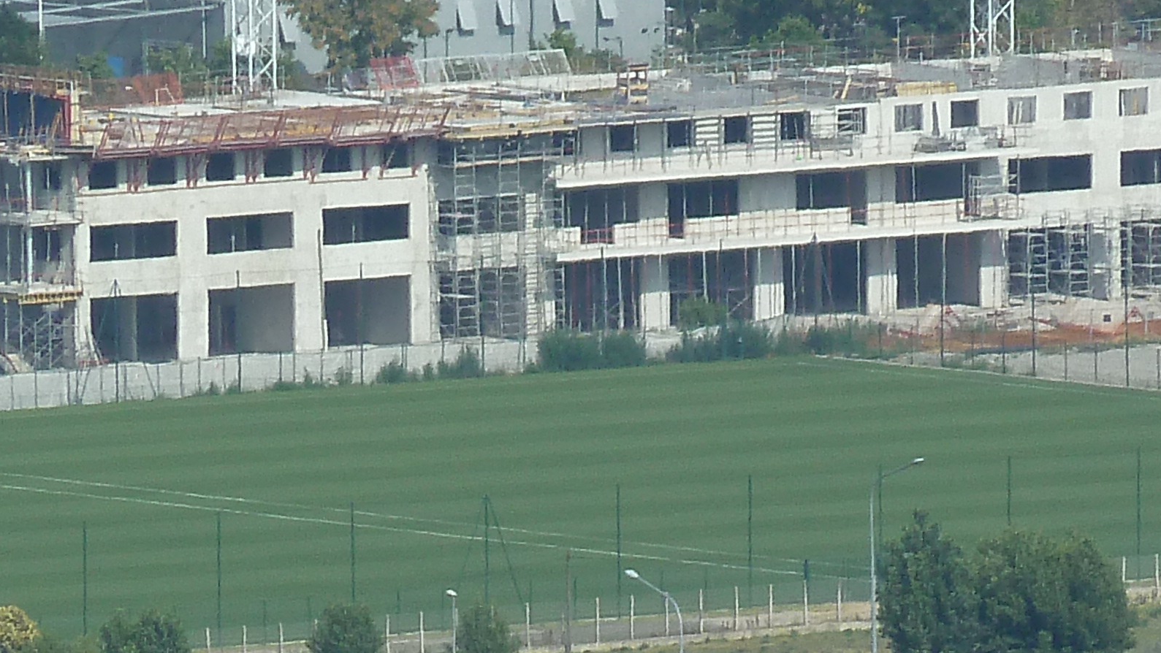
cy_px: 346
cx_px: 677
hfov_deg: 2.0
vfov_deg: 1.1
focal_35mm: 1094
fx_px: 33681
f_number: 4.9
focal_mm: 49.2
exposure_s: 1/400
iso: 80
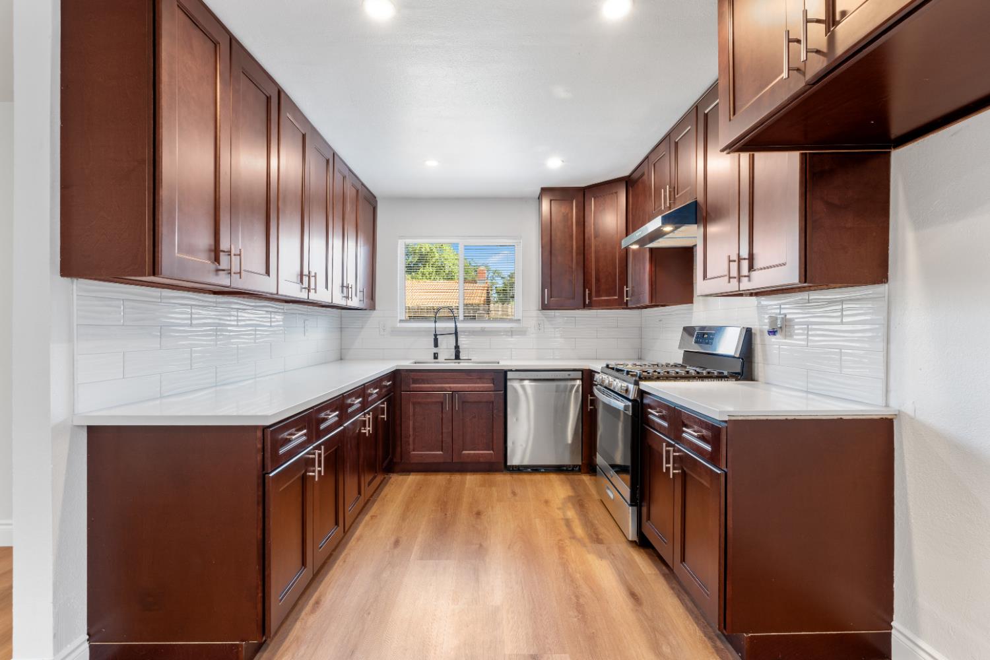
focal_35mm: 16
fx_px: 454
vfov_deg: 72.1
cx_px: 495
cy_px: 330
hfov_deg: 95.0
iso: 100
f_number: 8
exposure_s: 2
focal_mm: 11
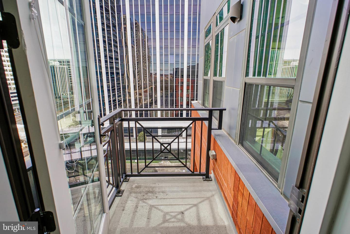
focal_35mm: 16
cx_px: 175
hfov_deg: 95.0
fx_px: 160
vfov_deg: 72.1
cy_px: 117
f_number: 4
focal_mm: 11
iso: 125
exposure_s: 1/160
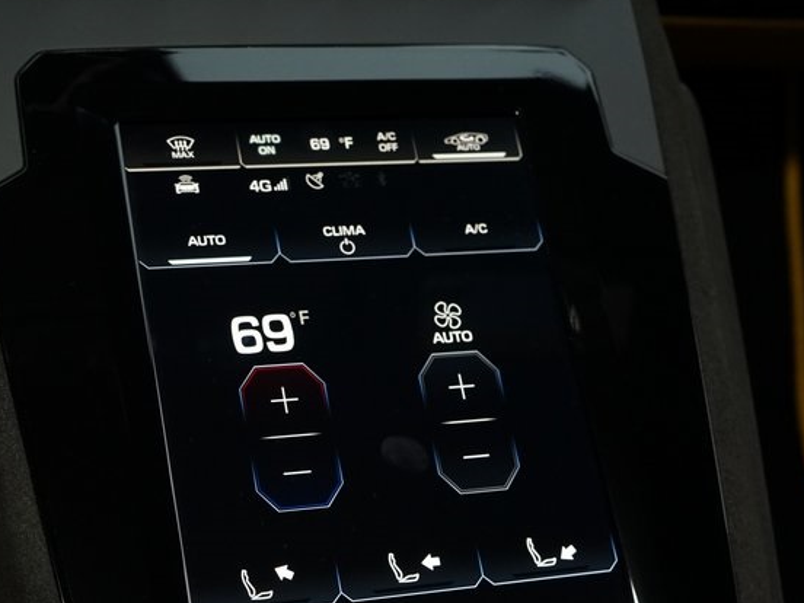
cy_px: 464
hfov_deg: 29.4
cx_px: 399
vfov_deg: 22.0
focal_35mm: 66
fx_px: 1533
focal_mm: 37
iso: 2000
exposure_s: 1/30
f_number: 7.1
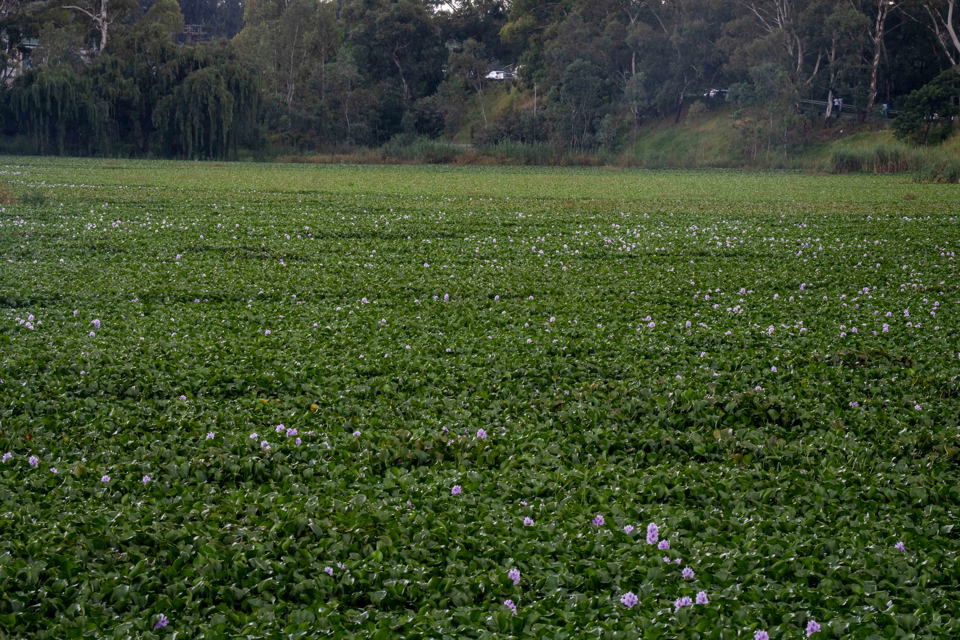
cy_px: 320
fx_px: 5333
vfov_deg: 6.9
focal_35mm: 200
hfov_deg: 10.3
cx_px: 480
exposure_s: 1/80
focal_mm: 200
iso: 1250
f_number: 18
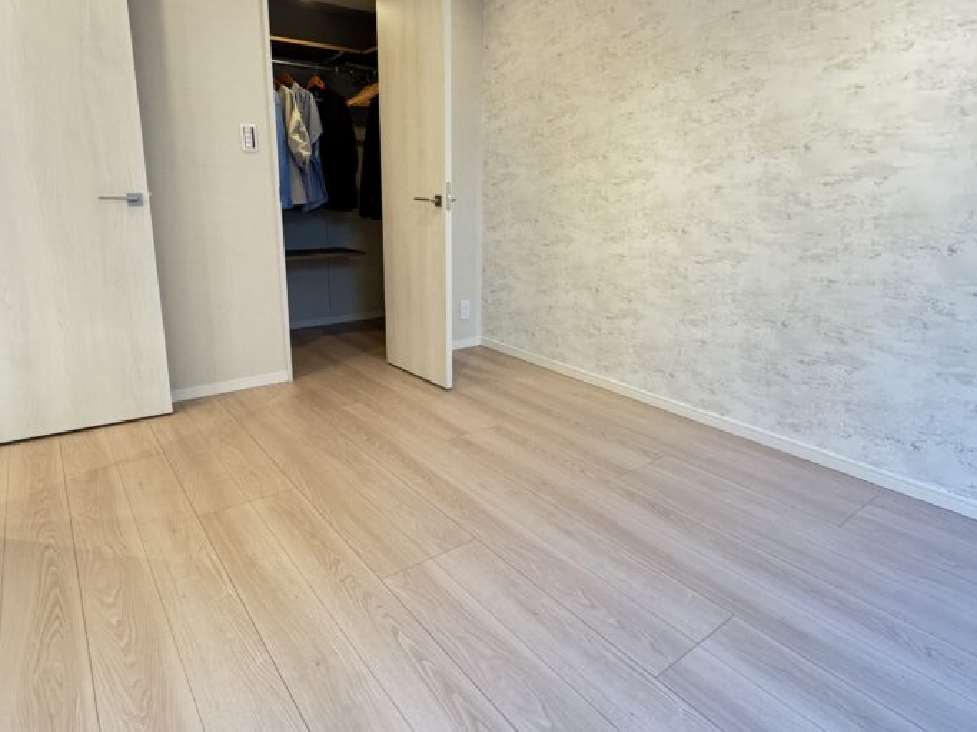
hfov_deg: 79.0
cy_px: 323
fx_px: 593
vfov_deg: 63.2
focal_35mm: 21
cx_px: 492
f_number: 2.2
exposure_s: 1/95
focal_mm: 2.22
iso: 320
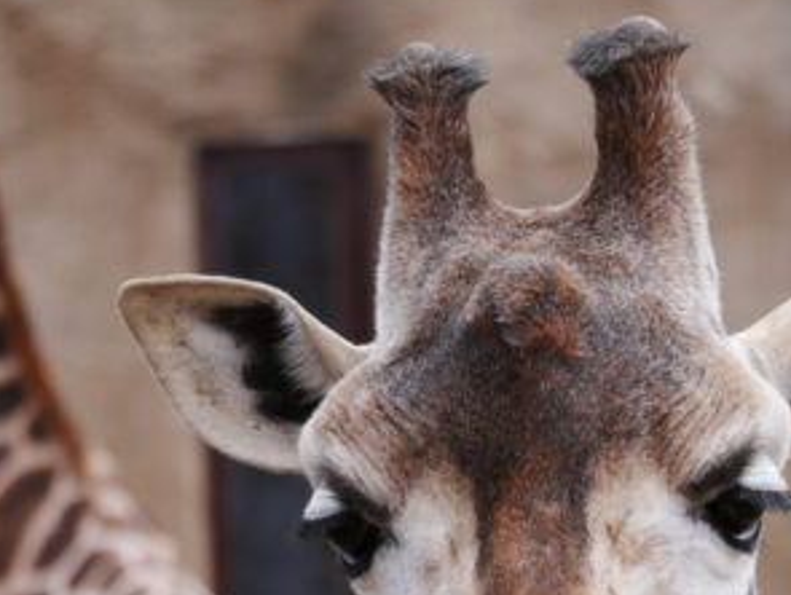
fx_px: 11897
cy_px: 521
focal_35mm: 520
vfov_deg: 2.9
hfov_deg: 3.8
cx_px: 665
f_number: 4
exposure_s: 1/500
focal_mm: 100
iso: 200
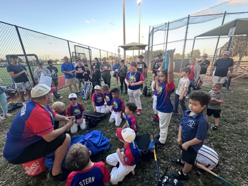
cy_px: 93
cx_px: 124
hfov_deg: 102.1
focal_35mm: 14
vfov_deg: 85.7
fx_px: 100
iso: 160
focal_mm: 2.22
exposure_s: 1/120
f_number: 2.2
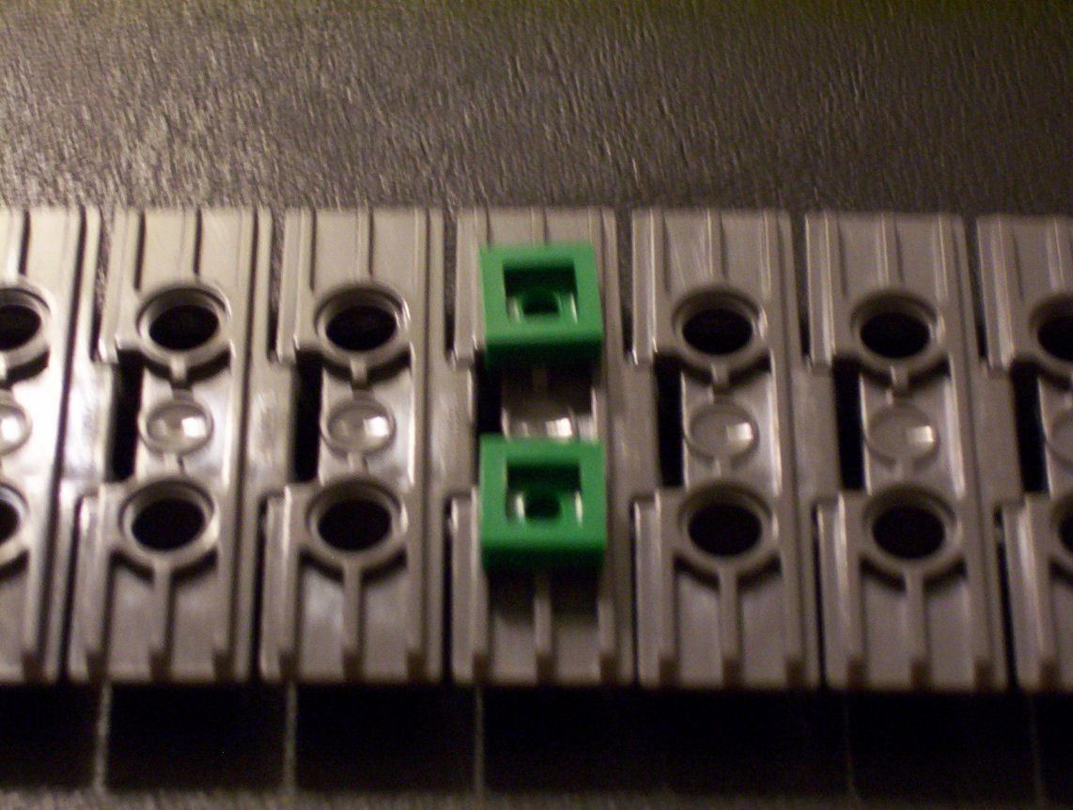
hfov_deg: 19.6
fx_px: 3107
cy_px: 405
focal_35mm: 100
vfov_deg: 14.9
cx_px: 536
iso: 200
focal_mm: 13.24
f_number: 4.07
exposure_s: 1/8
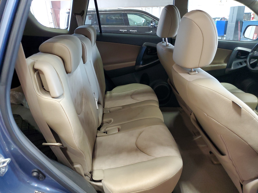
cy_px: 96
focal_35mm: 26
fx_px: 194
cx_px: 129
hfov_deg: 67.3
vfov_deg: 53.1
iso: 282
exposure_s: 1/60.2
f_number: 1.5
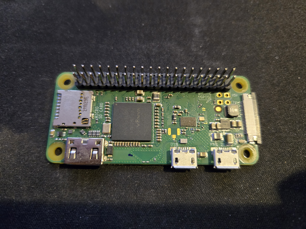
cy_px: 114
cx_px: 153
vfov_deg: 58.9
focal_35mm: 23
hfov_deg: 73.9
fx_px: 203
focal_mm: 5.4
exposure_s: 1/60
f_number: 1.8
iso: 1000
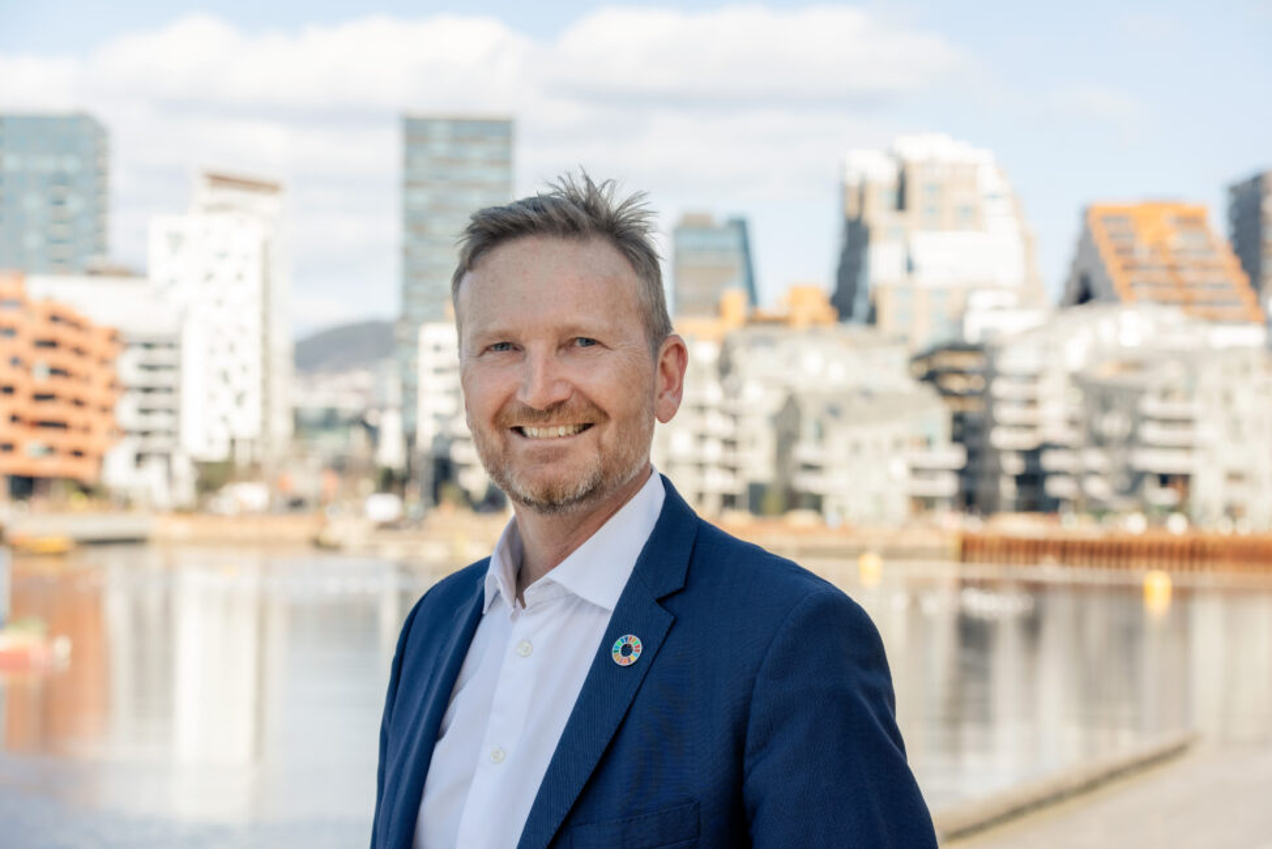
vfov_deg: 14.4
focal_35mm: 95
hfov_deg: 21.5
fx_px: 3357
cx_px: 636
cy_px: 424
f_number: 8
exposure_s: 1/1000
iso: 800
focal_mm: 95
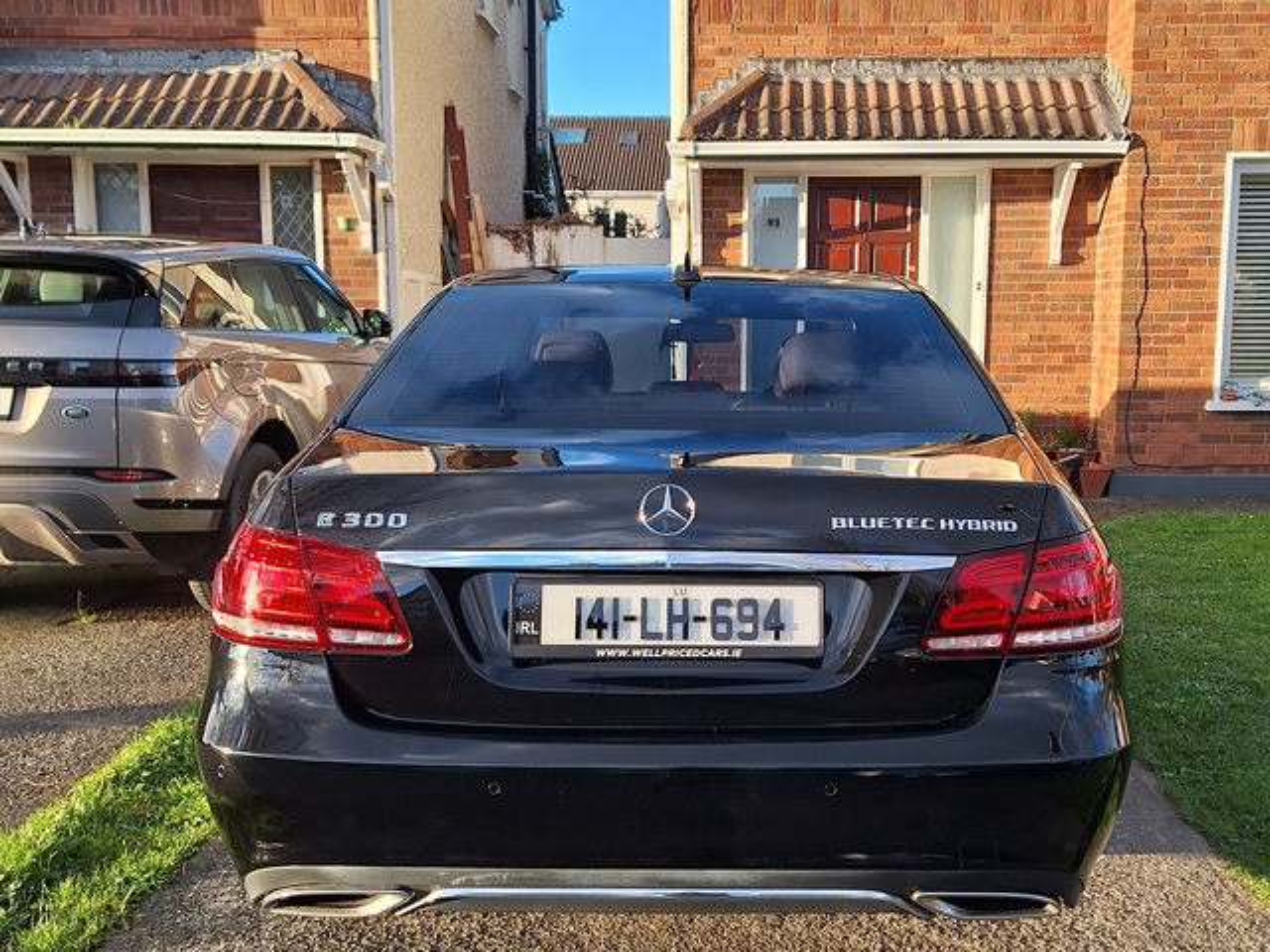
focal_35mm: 23
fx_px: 844
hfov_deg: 73.9
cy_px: 476
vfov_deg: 58.9
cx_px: 635
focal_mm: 5.54
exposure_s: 1/556
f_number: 1.8
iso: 40
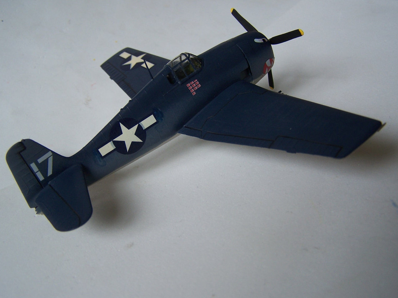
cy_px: 150
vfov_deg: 36.8
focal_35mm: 39
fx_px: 448
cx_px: 198
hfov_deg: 47.9
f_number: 2.8
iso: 80
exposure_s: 1/125
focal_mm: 6.3
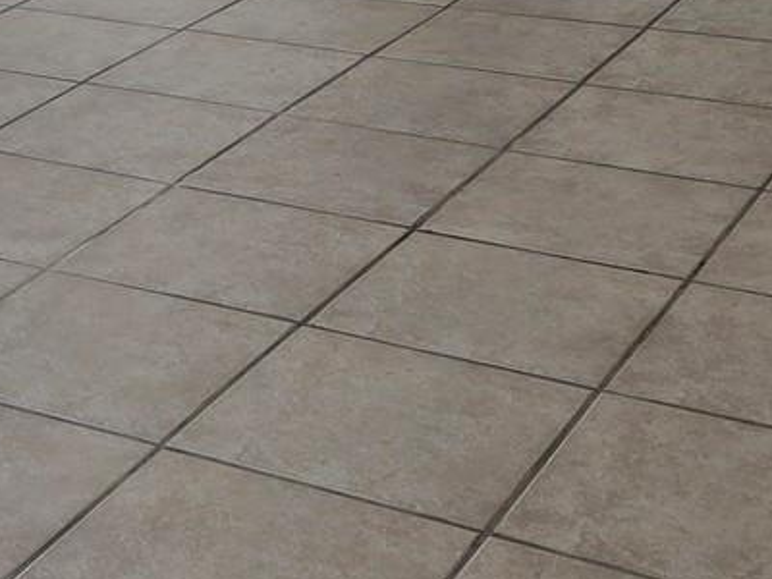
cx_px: -62
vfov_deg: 16.0
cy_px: 143
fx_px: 2052
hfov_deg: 20.4
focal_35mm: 92
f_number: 1.8
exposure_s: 1/180
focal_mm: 5.4
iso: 64
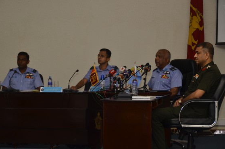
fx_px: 704
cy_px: 70
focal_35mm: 113
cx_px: 107
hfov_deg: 18.1
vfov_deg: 12.1
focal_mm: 70
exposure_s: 1/160
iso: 320
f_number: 5
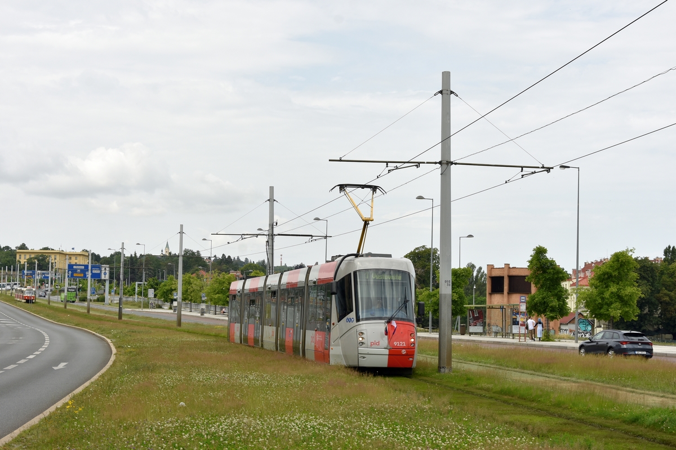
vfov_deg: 22.6
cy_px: 225
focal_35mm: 60
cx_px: 338
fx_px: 1126
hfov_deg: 33.4
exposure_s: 1/320
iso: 125
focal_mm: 40
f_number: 9
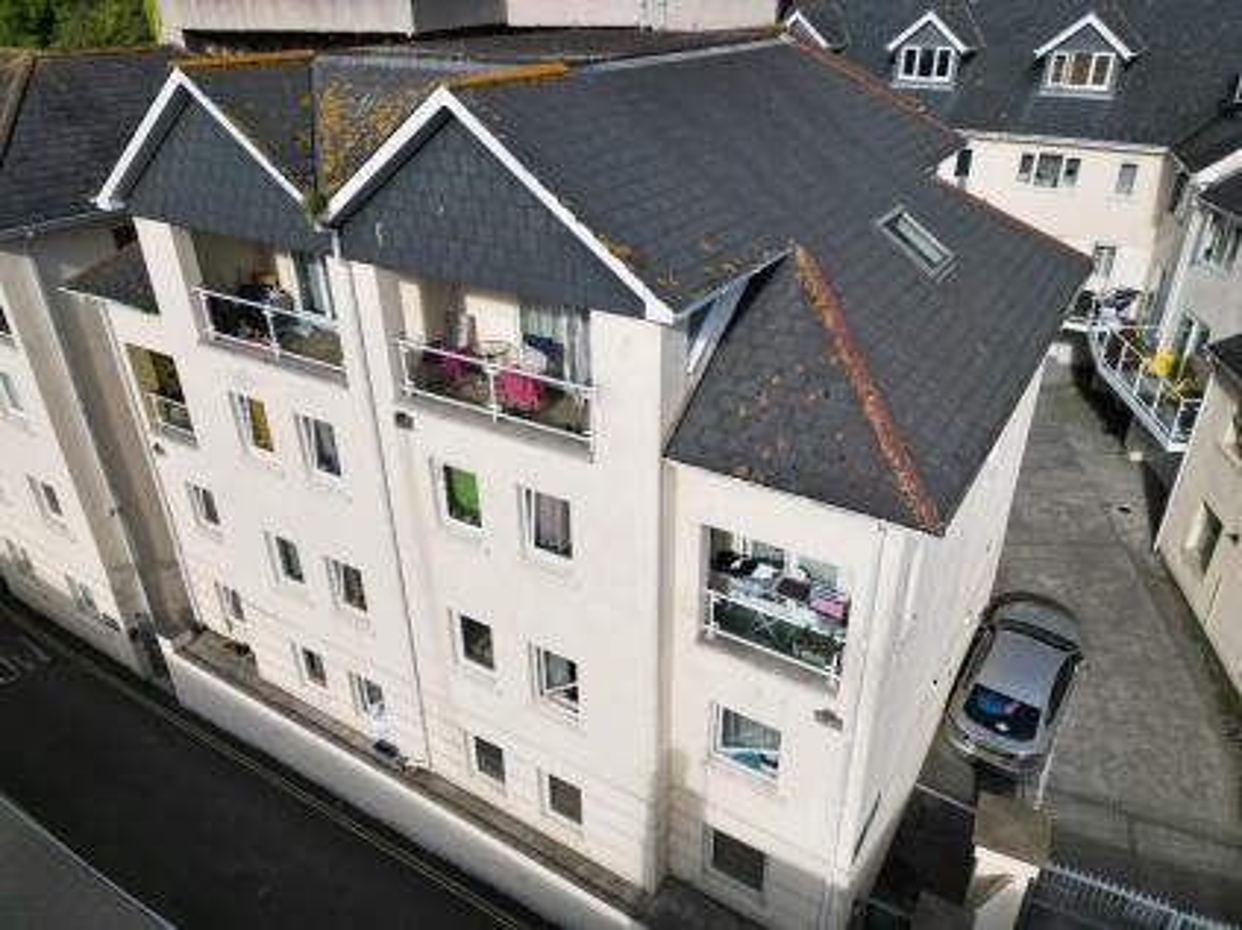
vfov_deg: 56.8
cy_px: 465
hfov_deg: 71.6
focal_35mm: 24
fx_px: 861
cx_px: 621
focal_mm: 6.72
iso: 140
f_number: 1.7
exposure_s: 1/3200
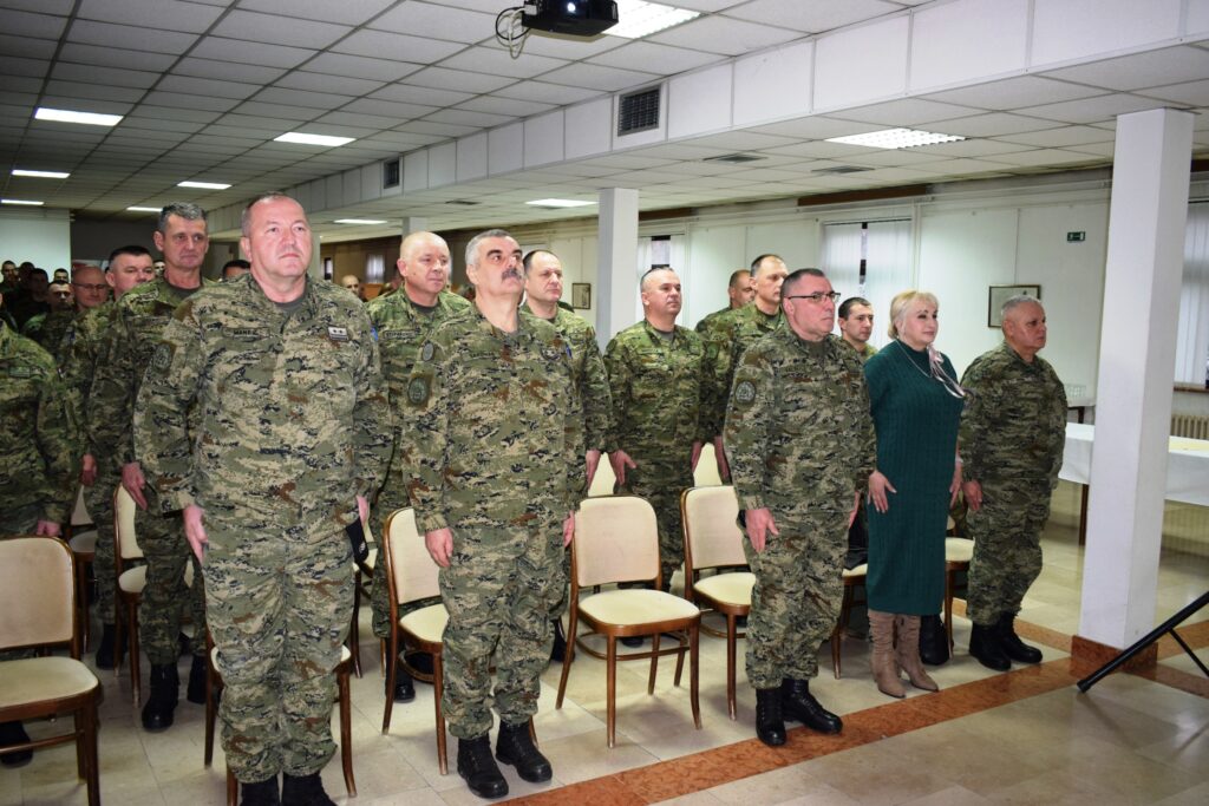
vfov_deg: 41.7
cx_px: 604
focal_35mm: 32
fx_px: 1058
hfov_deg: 59.5
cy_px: 403
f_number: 3.8
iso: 1100
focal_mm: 21
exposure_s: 1/60
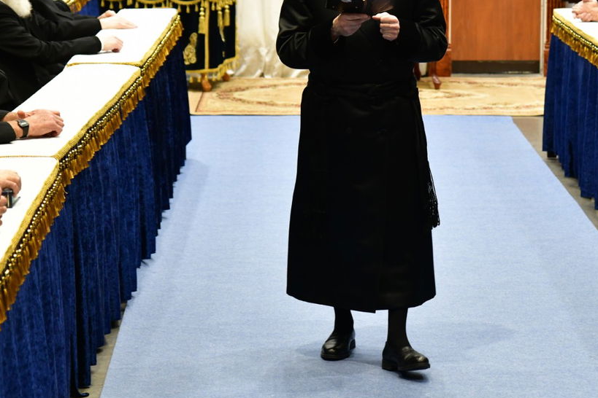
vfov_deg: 9.3
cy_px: 89
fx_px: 2442
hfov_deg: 14.0
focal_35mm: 147
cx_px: 370
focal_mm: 86
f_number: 5.6
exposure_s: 1/100
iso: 2000
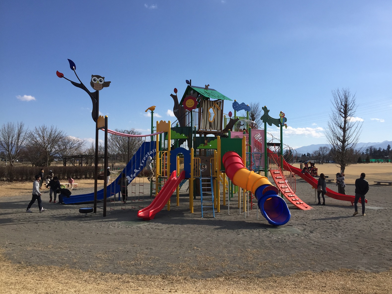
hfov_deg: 60.0
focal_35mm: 30
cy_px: 143
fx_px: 340
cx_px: 202
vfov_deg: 46.8
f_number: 2.2
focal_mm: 4.15
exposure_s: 1/2326
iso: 32
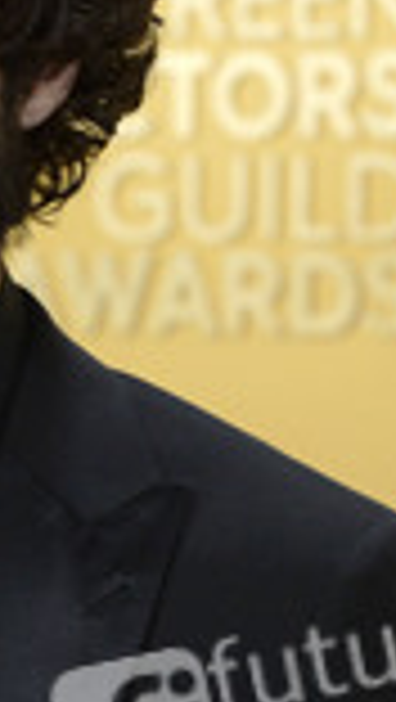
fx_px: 7246
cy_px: 490
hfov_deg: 3.1
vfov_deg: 5.5
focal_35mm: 389
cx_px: -124
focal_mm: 145
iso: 2500
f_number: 5.6
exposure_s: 1/250
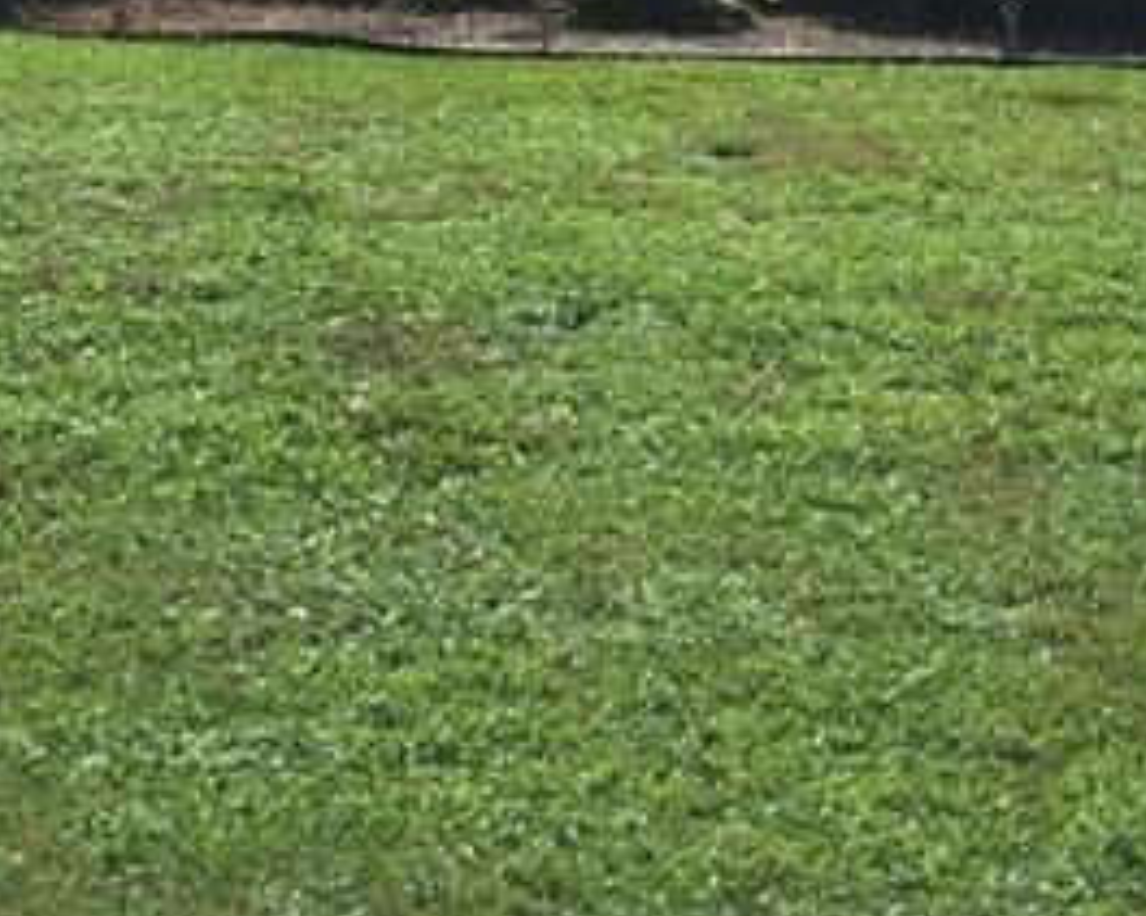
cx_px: 716
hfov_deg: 17.4
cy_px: -265
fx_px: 3730
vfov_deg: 13.5
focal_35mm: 110
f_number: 2.2
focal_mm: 4.15
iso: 32
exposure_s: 1/2825
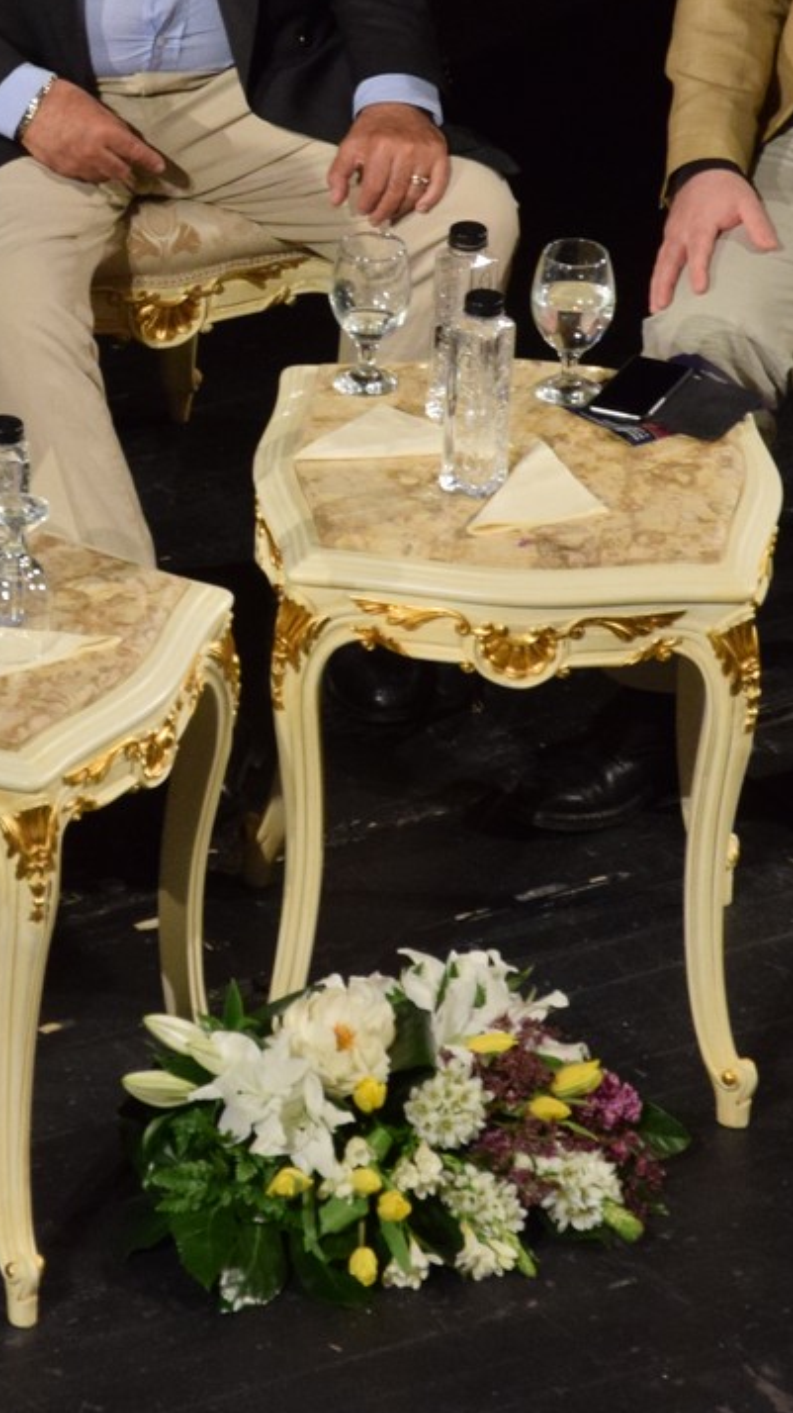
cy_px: 301
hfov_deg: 2.7
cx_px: 75
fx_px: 16557
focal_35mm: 442
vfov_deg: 4.9
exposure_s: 1/100
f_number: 5.6
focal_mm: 105
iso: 1000
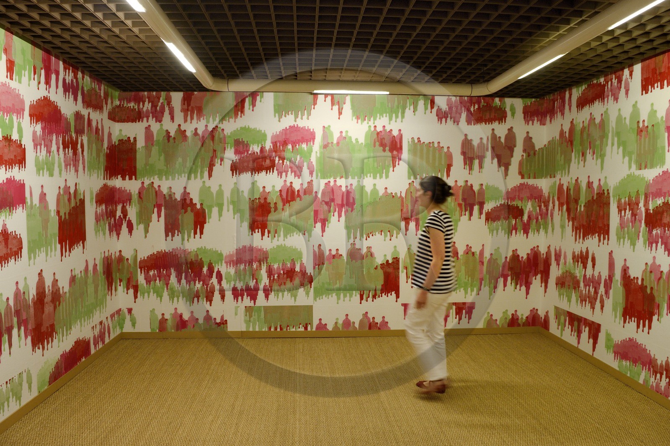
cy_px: 223
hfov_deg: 73.8
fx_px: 447
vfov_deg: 53.1
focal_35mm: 24
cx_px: 335
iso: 1600
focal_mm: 24
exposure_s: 1/20
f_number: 5.6
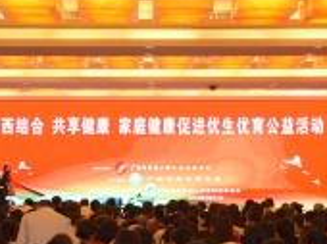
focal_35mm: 145
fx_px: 1368
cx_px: 146
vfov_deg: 10.1
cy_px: 230
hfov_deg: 13.6
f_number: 4.5
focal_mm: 40
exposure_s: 1/160
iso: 1000
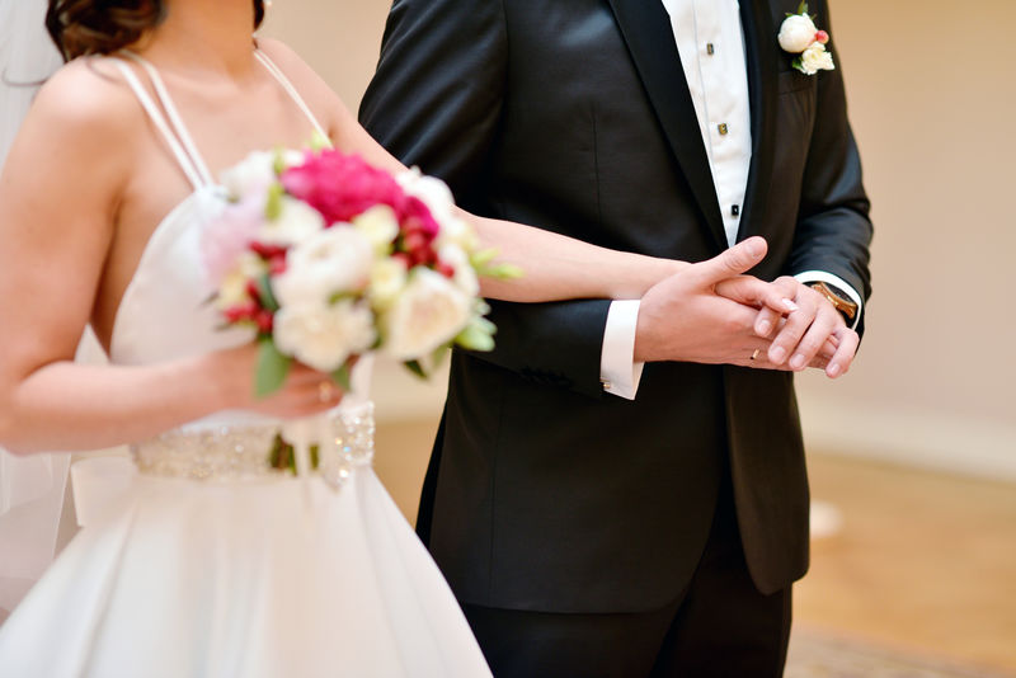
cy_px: 339
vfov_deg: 16.1
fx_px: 2400
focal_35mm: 85
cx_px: 508
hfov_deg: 23.9
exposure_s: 1/200
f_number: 2.2
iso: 400
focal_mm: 85
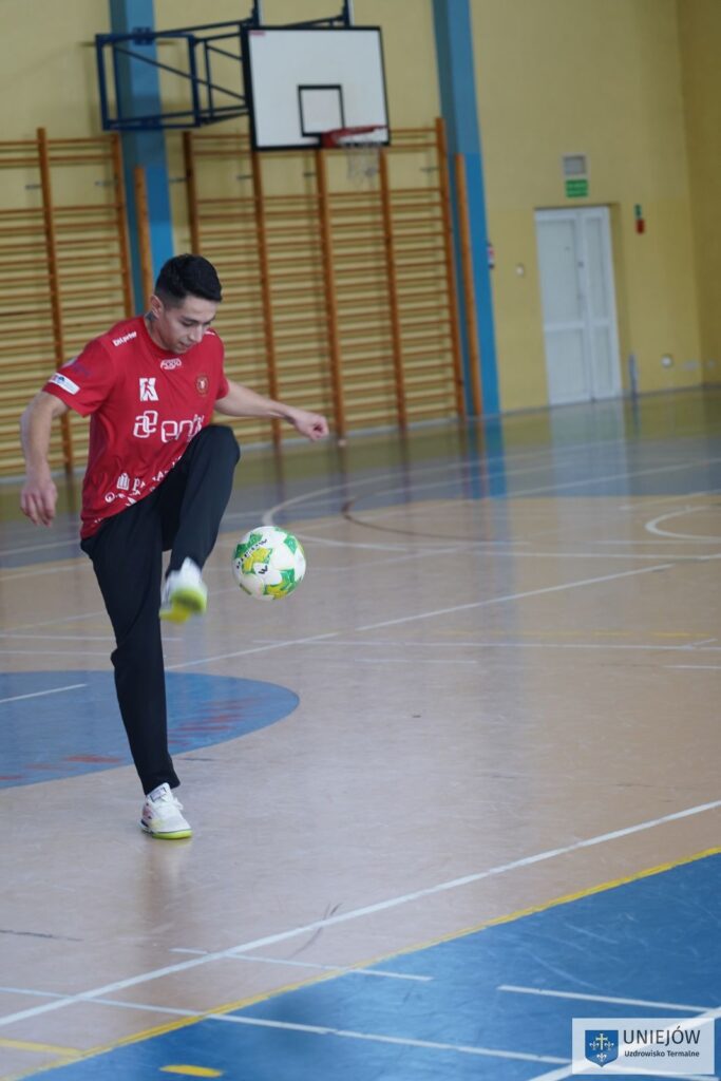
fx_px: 3153
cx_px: 360
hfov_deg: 13.0
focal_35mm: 105
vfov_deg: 19.5
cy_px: 540
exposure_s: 1/160
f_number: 4
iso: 1000
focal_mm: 105
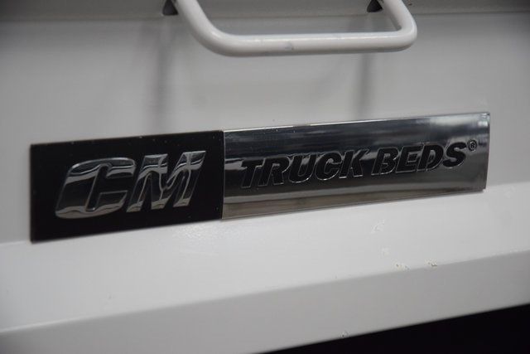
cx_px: 265
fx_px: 1546
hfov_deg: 19.5
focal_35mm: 105
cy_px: 177
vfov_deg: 13.0
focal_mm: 70
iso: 1600
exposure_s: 1/125
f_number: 4.5
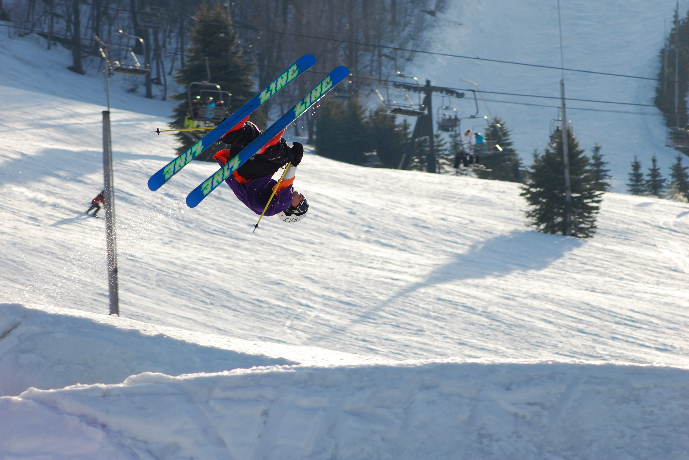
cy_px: 230
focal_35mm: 204
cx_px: 343
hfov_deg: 10.1
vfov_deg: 6.7
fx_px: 3895
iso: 200
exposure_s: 1/640
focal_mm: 135
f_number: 6.3
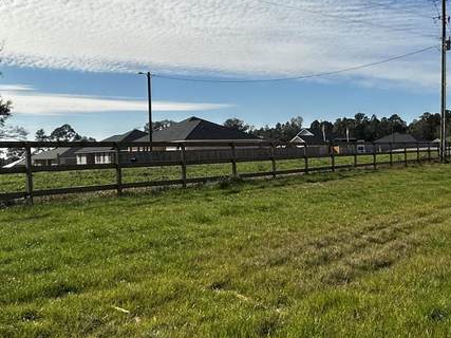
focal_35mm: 42
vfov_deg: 34.3
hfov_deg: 44.4
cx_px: 287
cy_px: 164
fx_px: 547
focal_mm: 2.22
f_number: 2.2
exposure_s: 1/3205
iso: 50
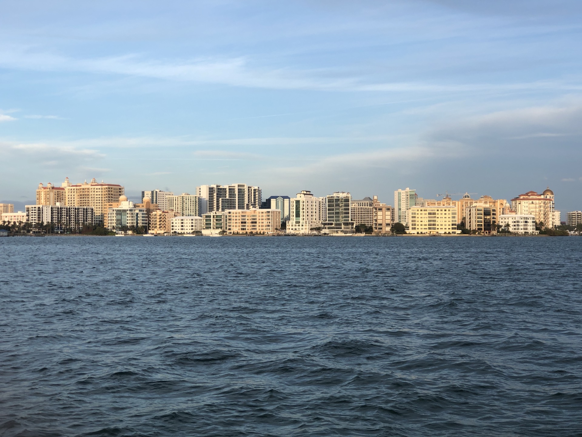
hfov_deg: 33.8
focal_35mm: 57
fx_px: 958
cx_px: 291
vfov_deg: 25.7
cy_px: 218
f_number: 2.8
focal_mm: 6.6
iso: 20
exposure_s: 1/306
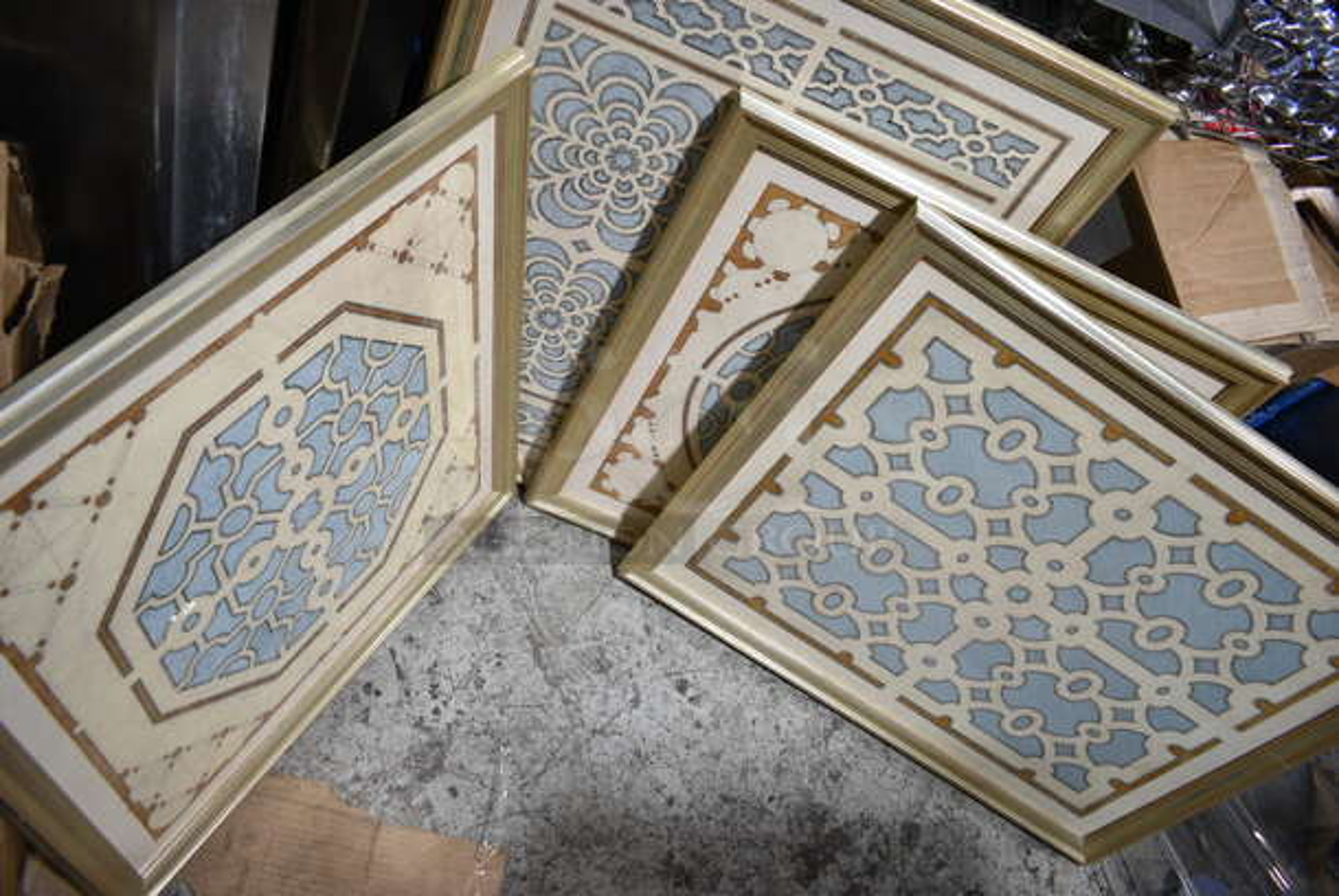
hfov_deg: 67.3
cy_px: 448
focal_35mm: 27
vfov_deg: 48.0
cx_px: 670
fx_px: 1005
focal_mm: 18
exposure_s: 1/30
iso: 160
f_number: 3.5
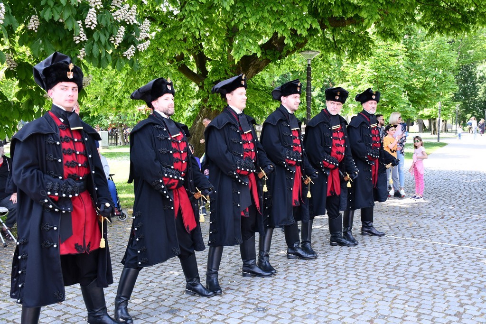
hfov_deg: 49.5
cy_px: 162
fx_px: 527
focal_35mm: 39
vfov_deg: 34.2
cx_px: 243
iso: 400
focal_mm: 26
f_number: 4.5
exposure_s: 1/250
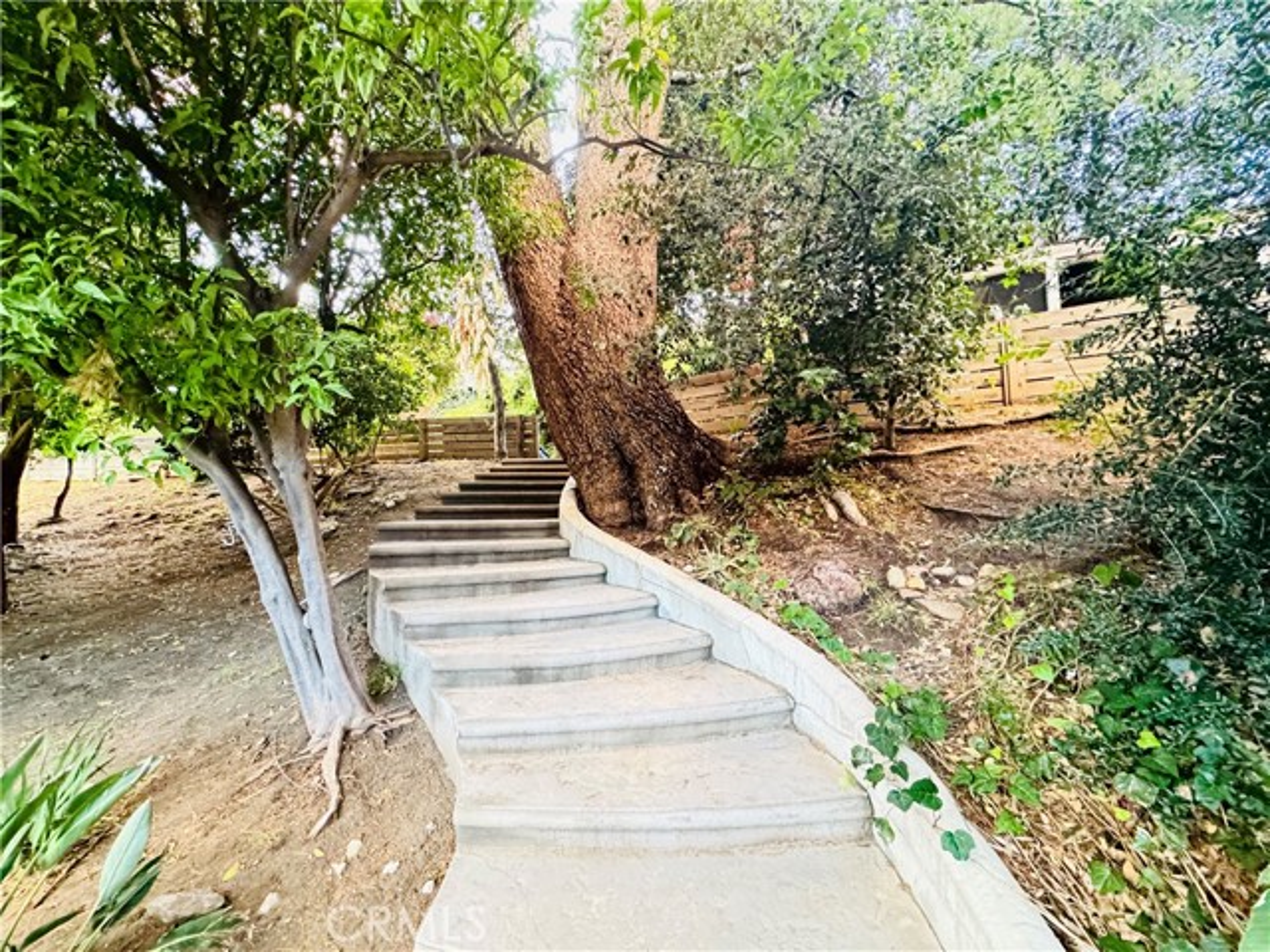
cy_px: 476
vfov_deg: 85.7
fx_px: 514
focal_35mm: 14
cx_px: 635
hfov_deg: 102.1
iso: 1000
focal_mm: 2.22
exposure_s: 1/60
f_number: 2.2
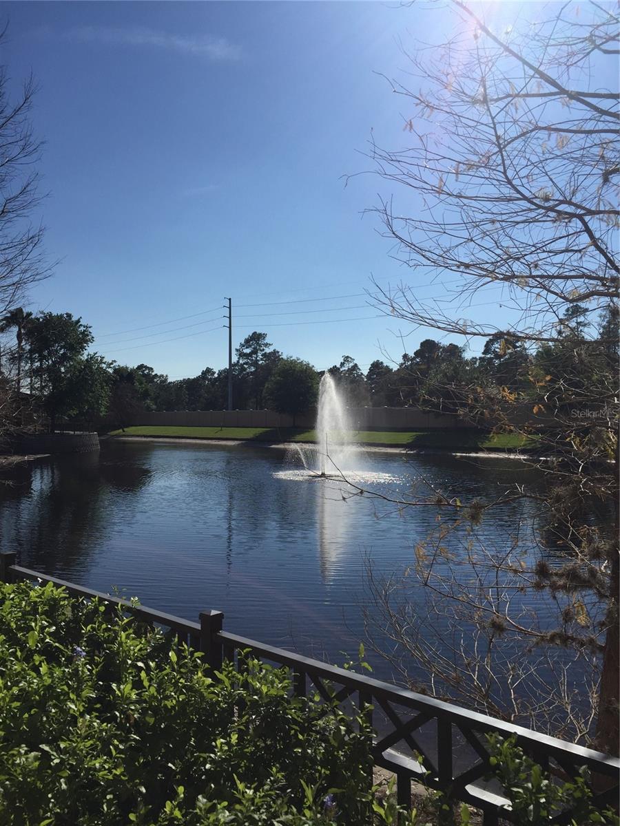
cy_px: 413
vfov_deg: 61.7
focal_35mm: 29
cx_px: 310
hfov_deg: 48.2
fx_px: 693
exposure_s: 1/4950
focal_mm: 4.15
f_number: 2.2
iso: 32
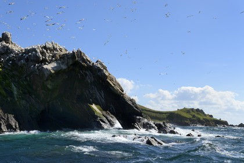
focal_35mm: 44
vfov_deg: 30.5
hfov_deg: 44.5
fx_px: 298
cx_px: 122
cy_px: 82
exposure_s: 1/1600
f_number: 7.1
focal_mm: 44
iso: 400
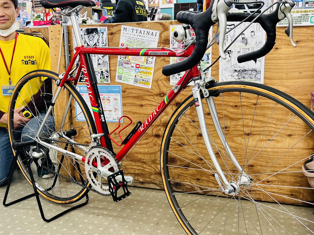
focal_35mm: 38
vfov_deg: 37.7
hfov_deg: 49.0
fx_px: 345
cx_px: 151
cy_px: 129
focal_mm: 5.7
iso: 125
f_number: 1.5
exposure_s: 1/100
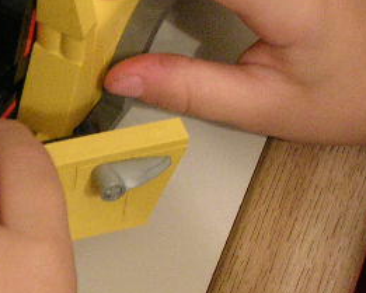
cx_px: -43
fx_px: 1972
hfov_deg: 10.5
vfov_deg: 8.5
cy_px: 154
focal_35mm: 182
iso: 200
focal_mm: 11.5
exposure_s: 1/6.2
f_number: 3.9
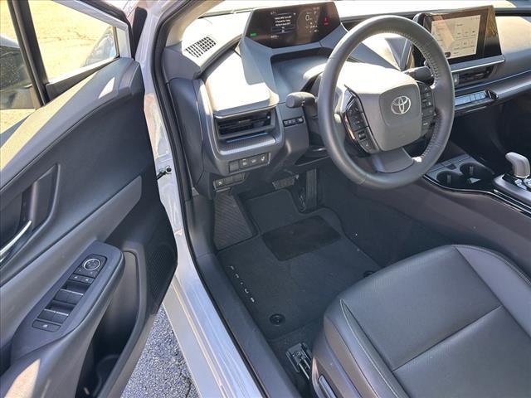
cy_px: 199
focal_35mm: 24
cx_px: 266
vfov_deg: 56.8
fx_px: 368
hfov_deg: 71.6
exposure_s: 1/161
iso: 100
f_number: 1.78
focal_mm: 6.86
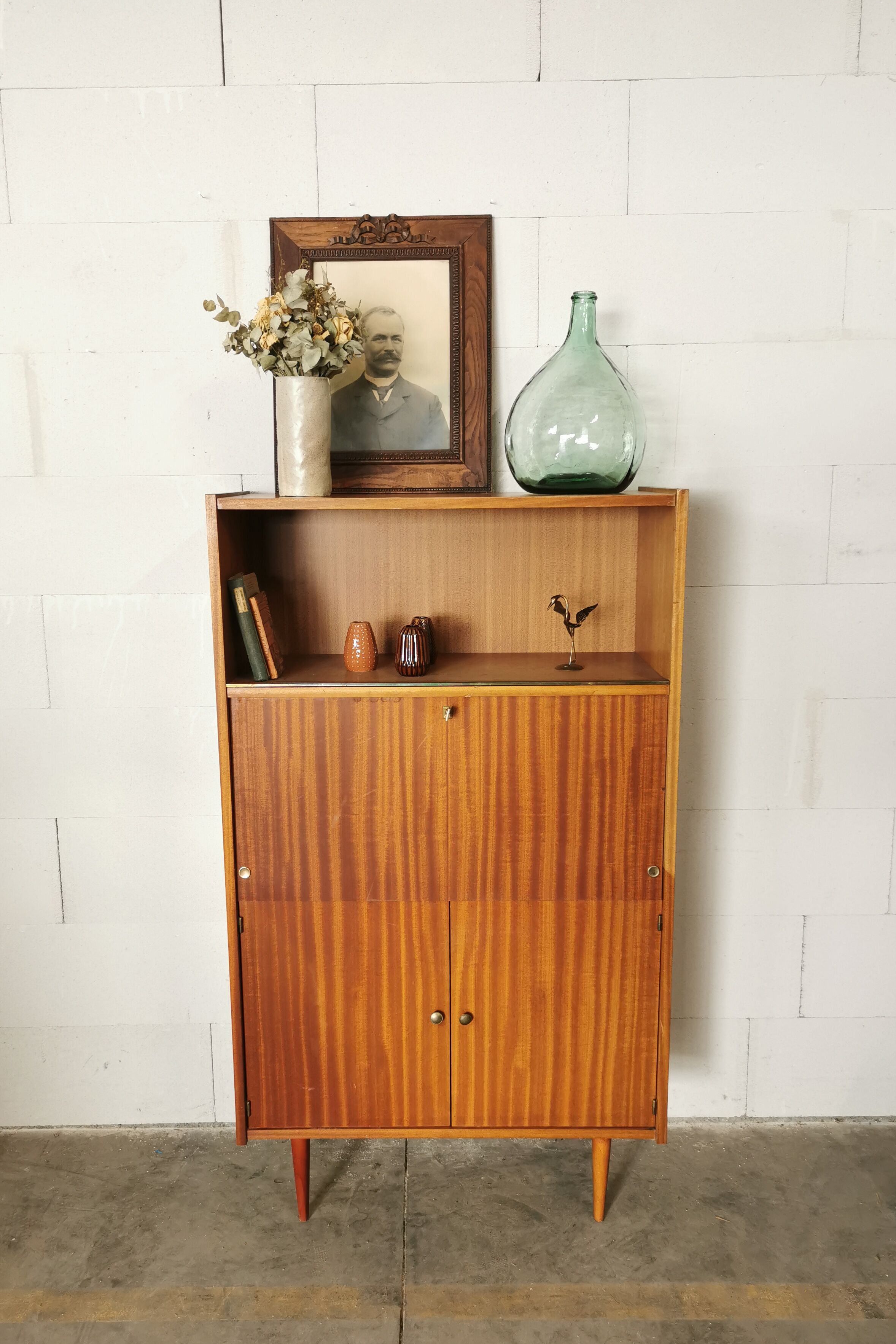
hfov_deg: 45.0
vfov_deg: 63.6
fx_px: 1082
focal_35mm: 29
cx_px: 429
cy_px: 691
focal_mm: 5.58
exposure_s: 1/50
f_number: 1.8
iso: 125
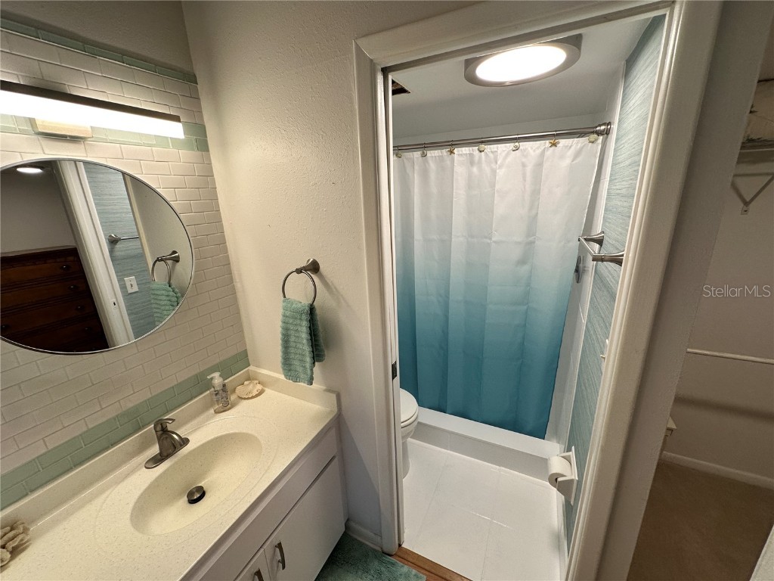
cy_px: 290
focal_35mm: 14
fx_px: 313
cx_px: 387
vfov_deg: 85.7
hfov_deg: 102.1
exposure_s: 1/120
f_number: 2.2
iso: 100
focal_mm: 2.22
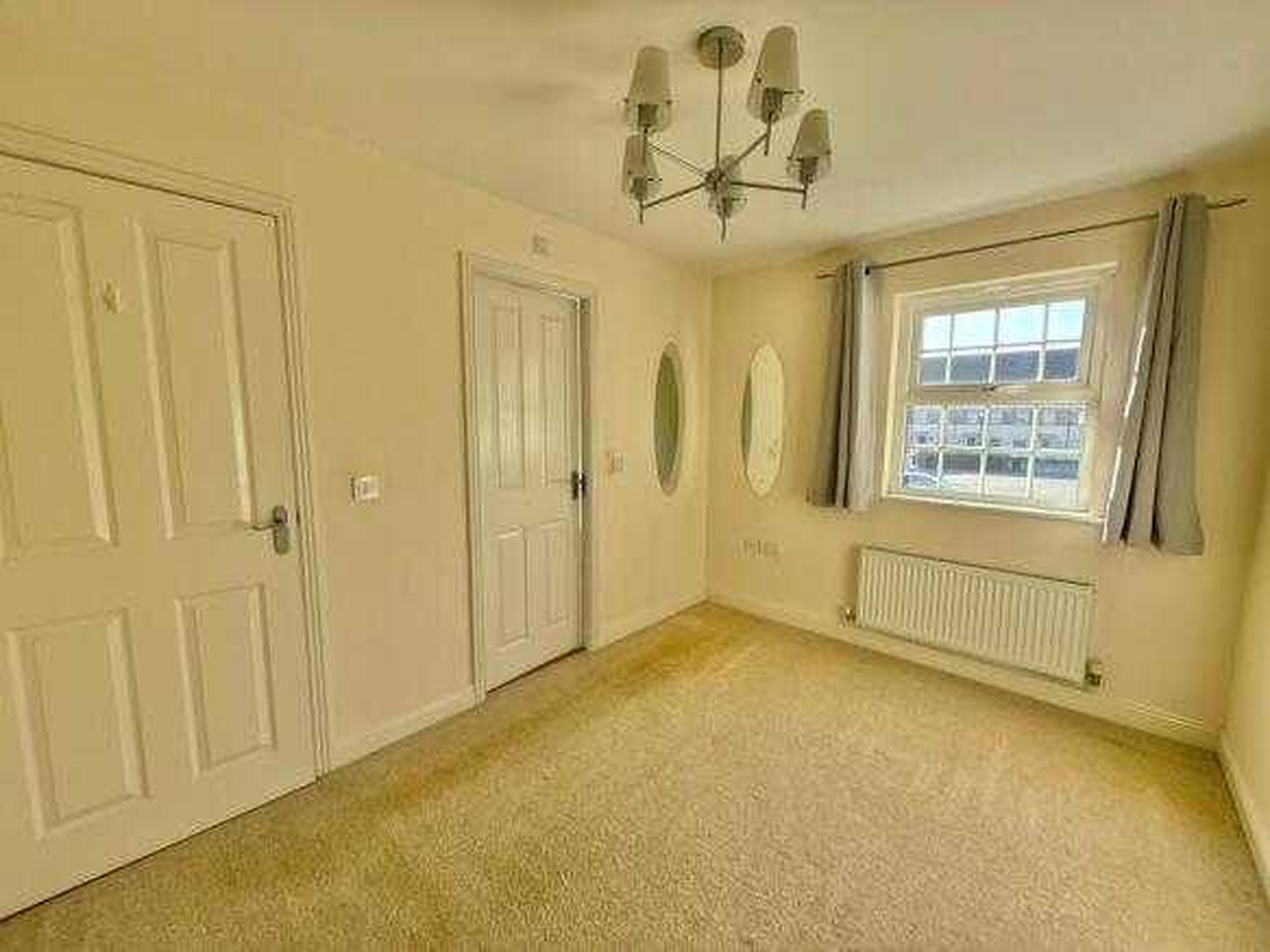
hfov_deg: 102.1
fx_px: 514
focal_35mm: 14
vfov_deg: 85.7
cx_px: 635
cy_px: 476
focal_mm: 2.22
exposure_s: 1/256
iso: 64
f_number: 2.2
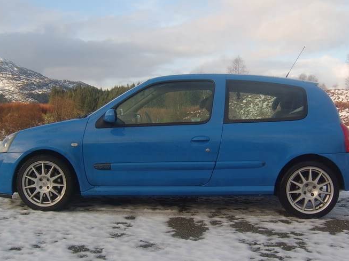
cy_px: 141
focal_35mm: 38
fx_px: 383
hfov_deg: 49.0
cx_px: 174
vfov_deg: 37.7
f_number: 5.6
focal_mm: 8.13
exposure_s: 1/136
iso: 50
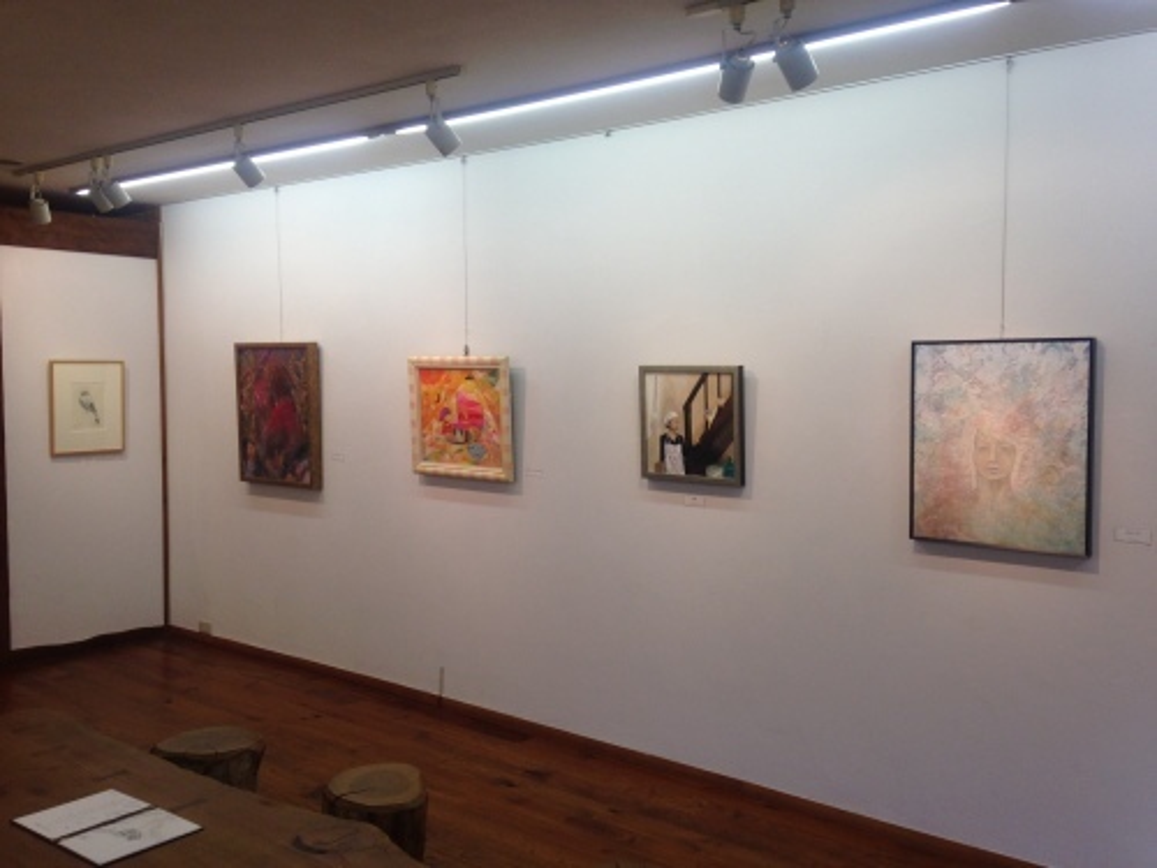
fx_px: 1103
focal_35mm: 33
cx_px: 578
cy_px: 434
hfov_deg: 55.4
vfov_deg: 42.9
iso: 64
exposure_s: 1/40
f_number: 2.4
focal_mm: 4.12
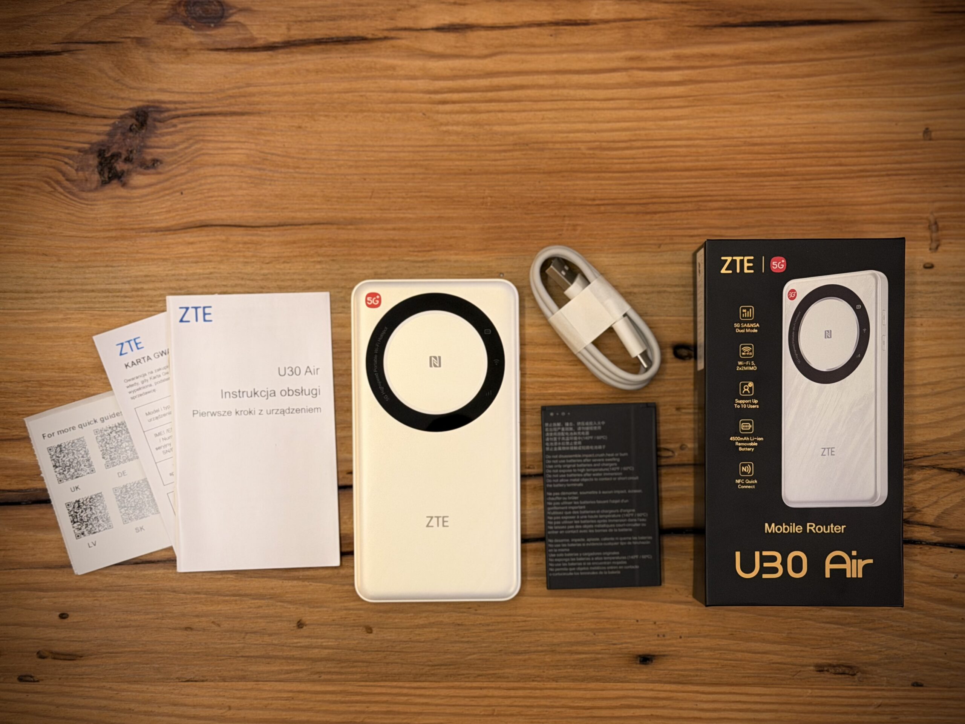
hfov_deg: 39.7
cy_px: 362
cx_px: 482
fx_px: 1338
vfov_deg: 30.3
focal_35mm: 48
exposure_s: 1/33
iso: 200
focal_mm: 6.76
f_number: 1.78
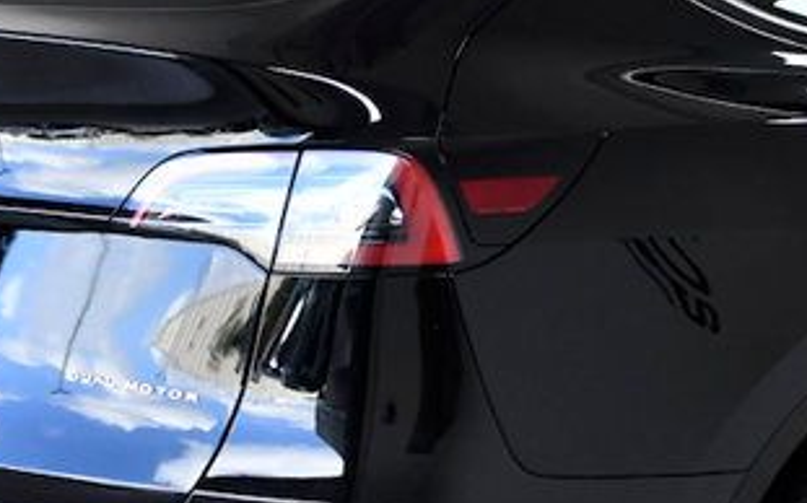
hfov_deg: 17.0
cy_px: 240
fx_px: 2660
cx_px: 750
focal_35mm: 121
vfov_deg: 10.8
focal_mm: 24
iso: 2000
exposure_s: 1/1000
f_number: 4.5
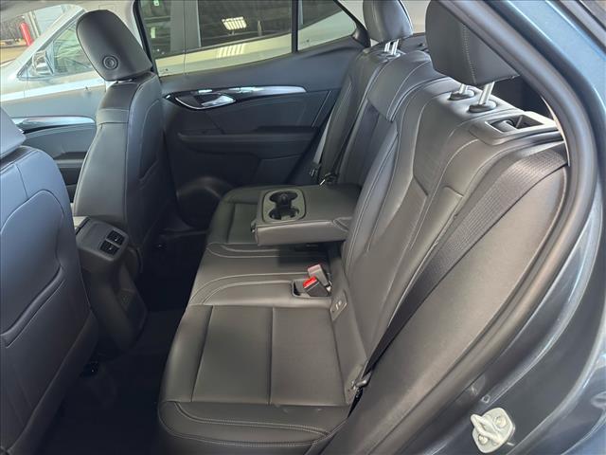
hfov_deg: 71.6
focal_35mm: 24
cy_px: 228
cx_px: 303
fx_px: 420
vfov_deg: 56.8
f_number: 1.78
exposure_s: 1/37
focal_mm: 6.76
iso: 800
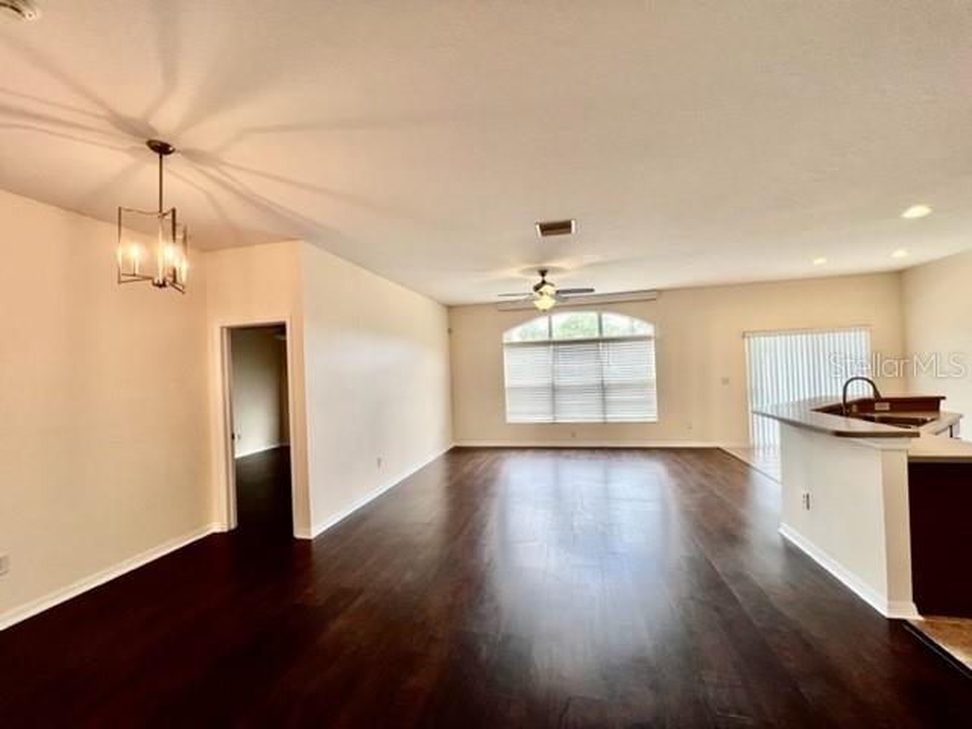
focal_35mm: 13
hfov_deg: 106.2
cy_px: 364
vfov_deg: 89.9
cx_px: 486
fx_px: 365
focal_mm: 1.57
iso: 64
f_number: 1.8
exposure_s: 1/122
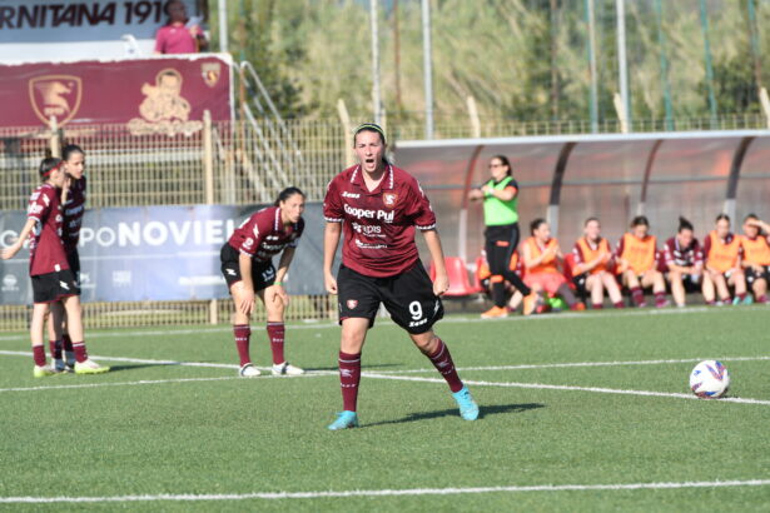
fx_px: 6416
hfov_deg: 6.9
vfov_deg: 4.6
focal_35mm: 300
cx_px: 385
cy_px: 256
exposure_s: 1/1250
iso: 200
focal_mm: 200
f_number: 4.5
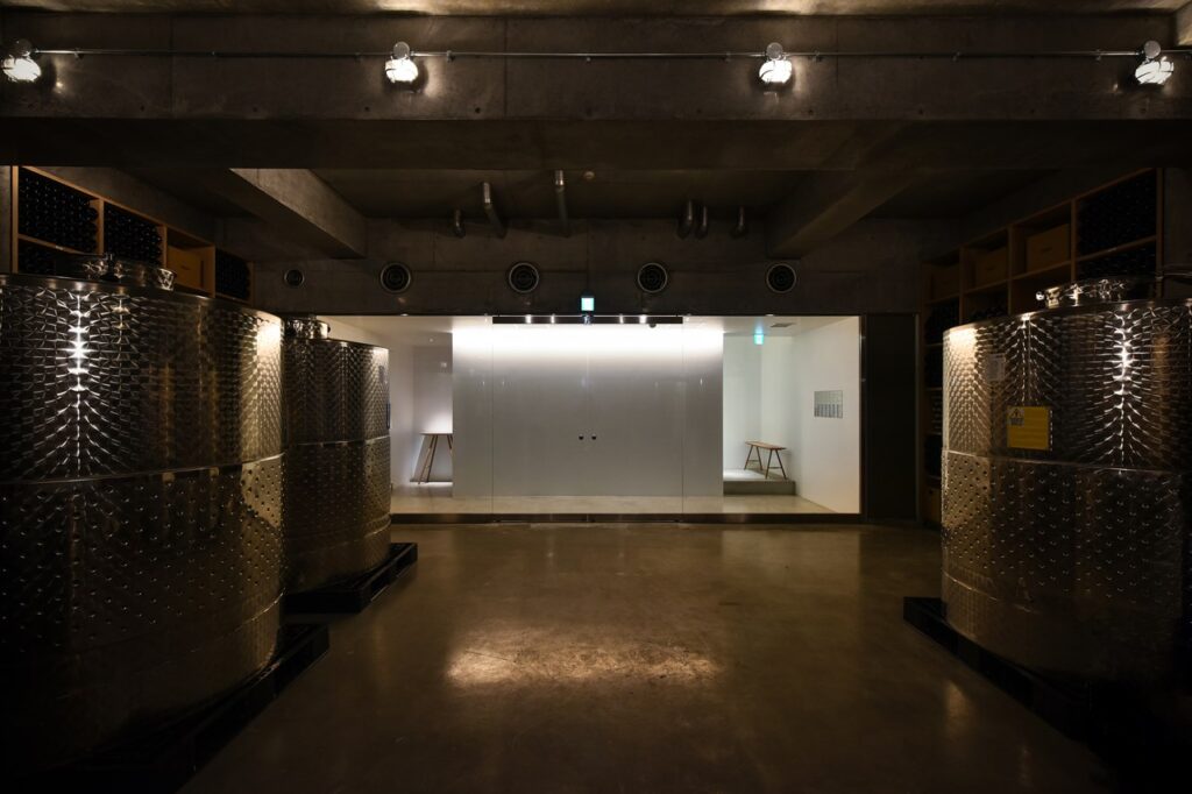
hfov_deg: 104.3
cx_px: 596
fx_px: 463
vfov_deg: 81.2
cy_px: 397
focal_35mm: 14
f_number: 8
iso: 800
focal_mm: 14
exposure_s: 1/13
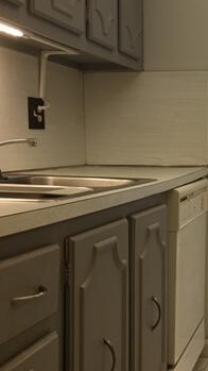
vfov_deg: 36.0
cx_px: 212
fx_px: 569
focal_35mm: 58
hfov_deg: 20.0
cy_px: 157
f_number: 2.2
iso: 40
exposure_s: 1/30
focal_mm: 4.15
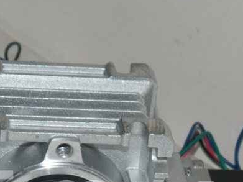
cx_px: 150
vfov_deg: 6.9
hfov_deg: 9.2
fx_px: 1509
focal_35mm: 215
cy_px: 205
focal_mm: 15.1
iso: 200
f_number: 4.2
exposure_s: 1/50
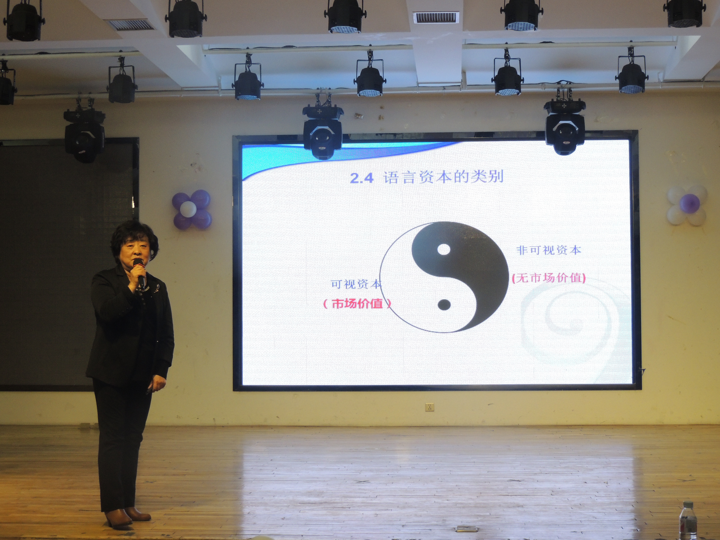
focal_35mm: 55
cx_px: 360
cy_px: 270
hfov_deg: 34.9
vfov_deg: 26.6
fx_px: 1144
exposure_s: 1/100
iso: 400
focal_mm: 9.8
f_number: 3.7
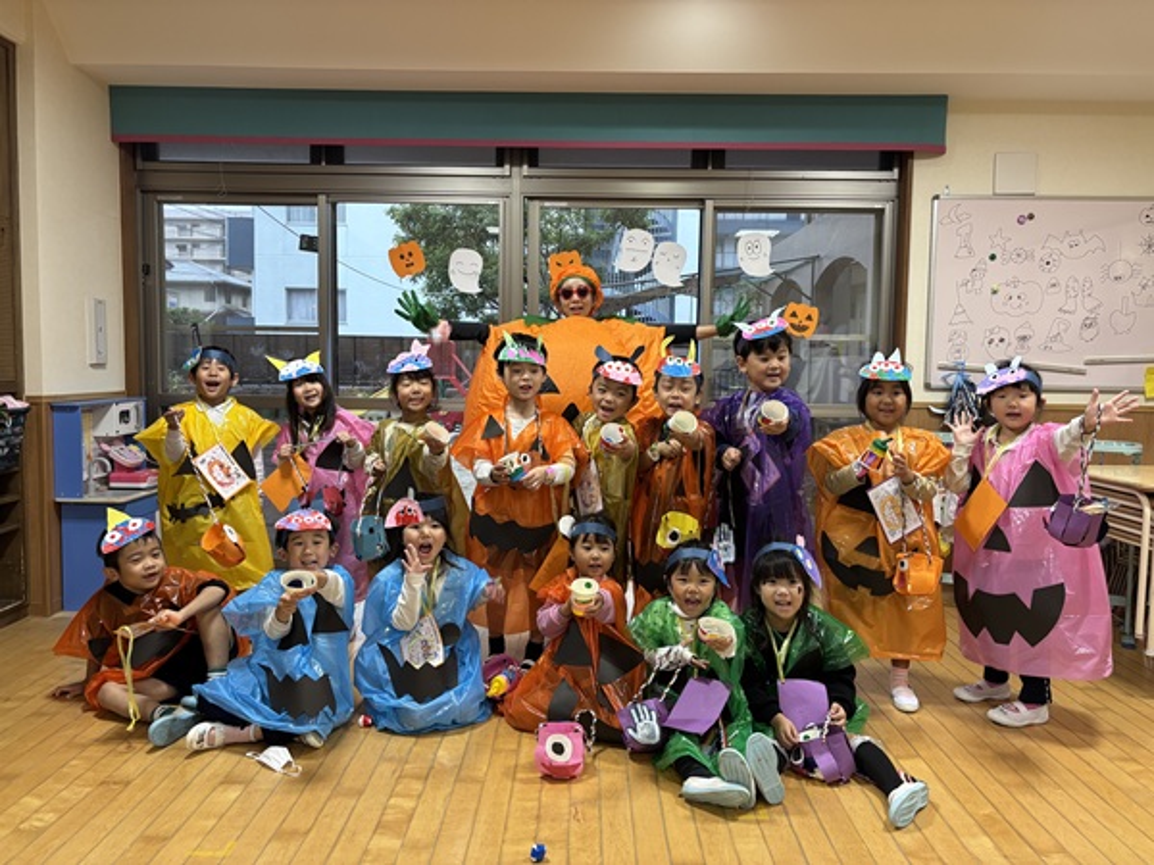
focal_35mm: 26
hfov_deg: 67.3
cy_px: 432
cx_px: 577
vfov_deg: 53.1
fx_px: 867
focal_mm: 5.96
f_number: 1.6
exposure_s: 1/82
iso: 125
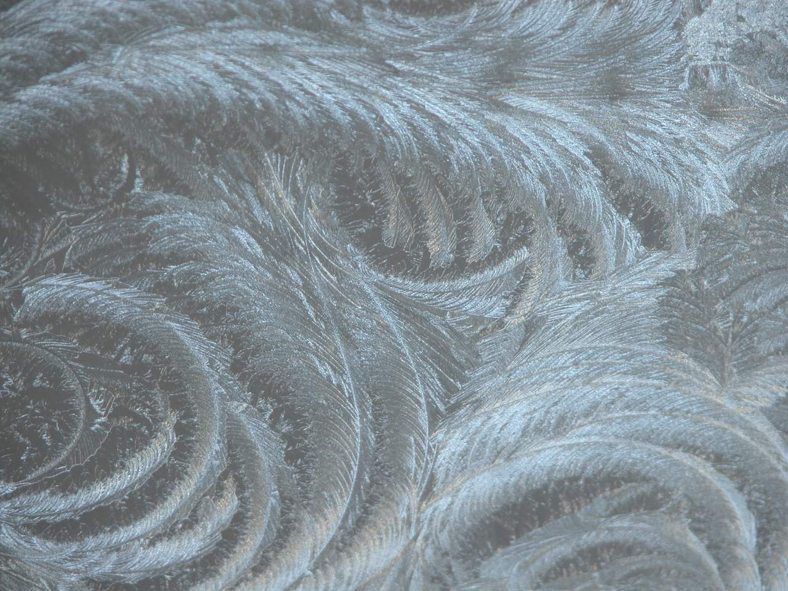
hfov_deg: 7.1
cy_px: 296
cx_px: 394
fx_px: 6374
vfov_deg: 5.3
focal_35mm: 280
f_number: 4.2
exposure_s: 1/71.4
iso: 100
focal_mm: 71.2
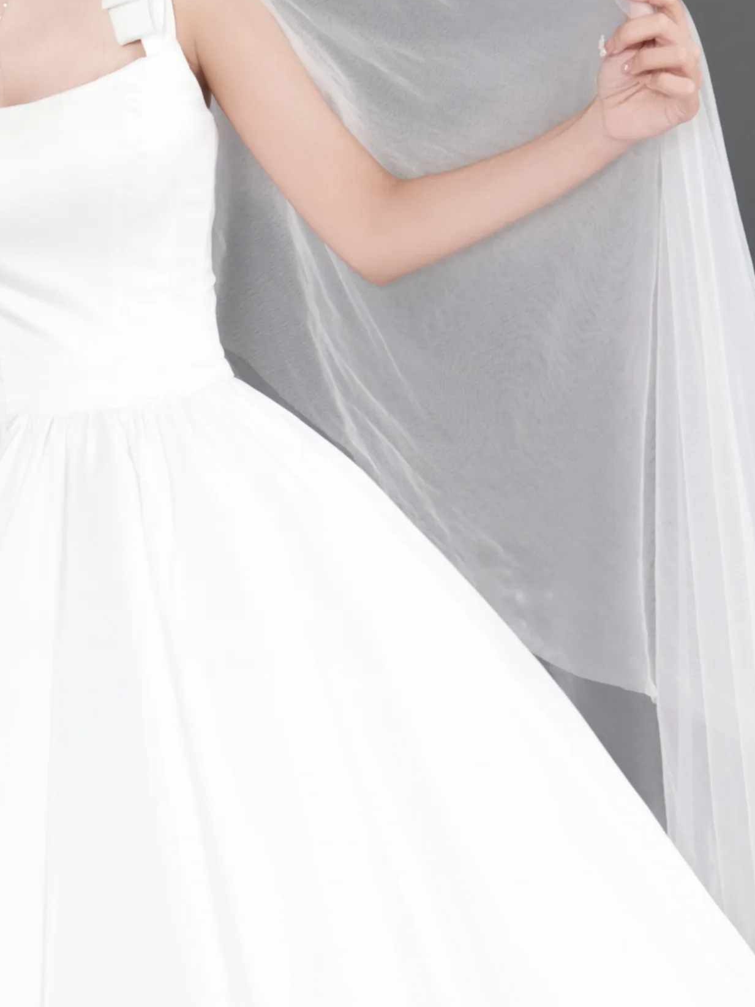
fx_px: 5664
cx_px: -196
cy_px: 390
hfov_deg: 7.5
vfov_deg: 10.2
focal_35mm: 195
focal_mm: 55.5
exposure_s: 1/100
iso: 320
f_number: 2.8
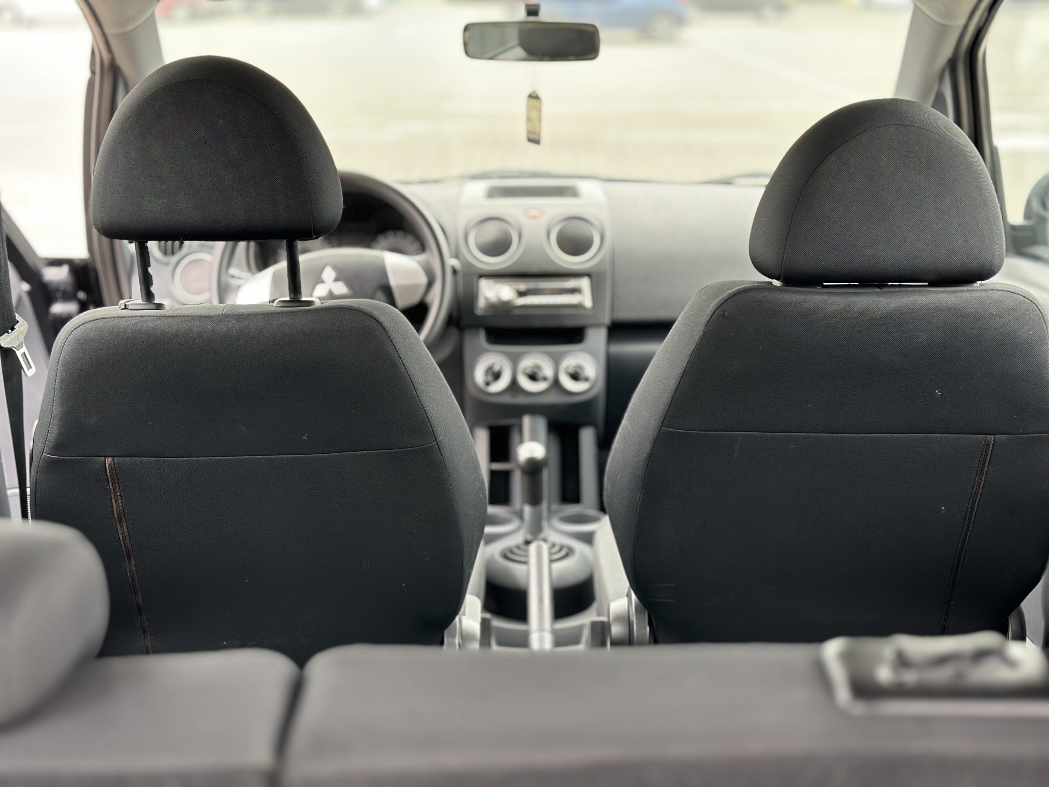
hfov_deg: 39.7
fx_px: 1455
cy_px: 394
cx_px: 524
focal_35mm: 48
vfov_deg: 30.3
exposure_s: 1/96
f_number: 1.78
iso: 125
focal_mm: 6.86
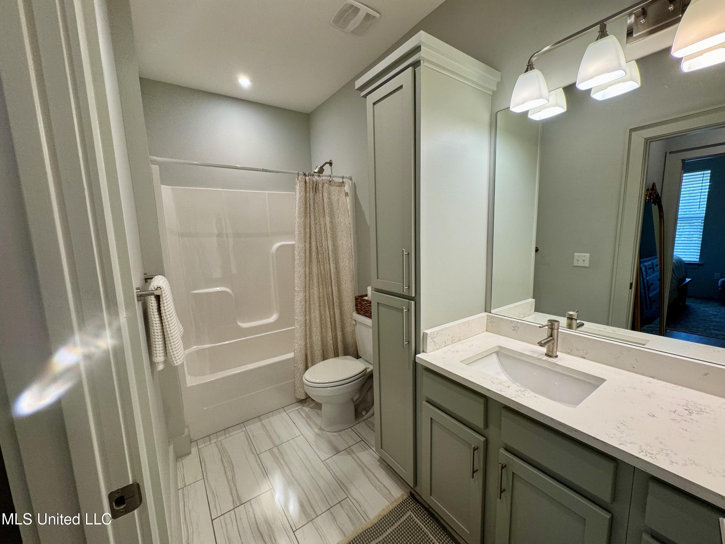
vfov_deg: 85.7
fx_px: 293
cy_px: 272
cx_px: 362
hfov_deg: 102.1
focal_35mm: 14
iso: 160
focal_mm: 2.22
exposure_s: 1/120
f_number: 2.2
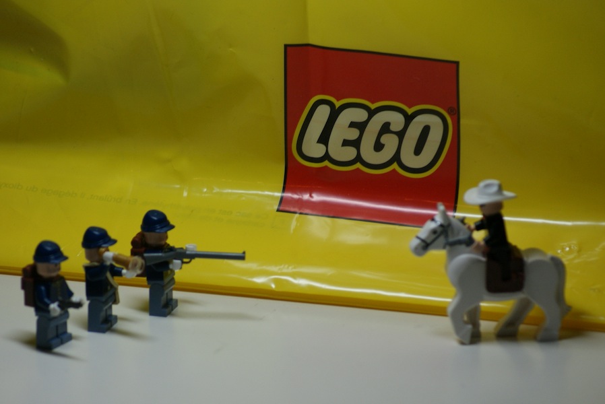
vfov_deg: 6.1
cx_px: 302
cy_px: 202
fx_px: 3784
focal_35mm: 225
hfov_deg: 9.1
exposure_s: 1/125
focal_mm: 150
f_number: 5.6
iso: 400
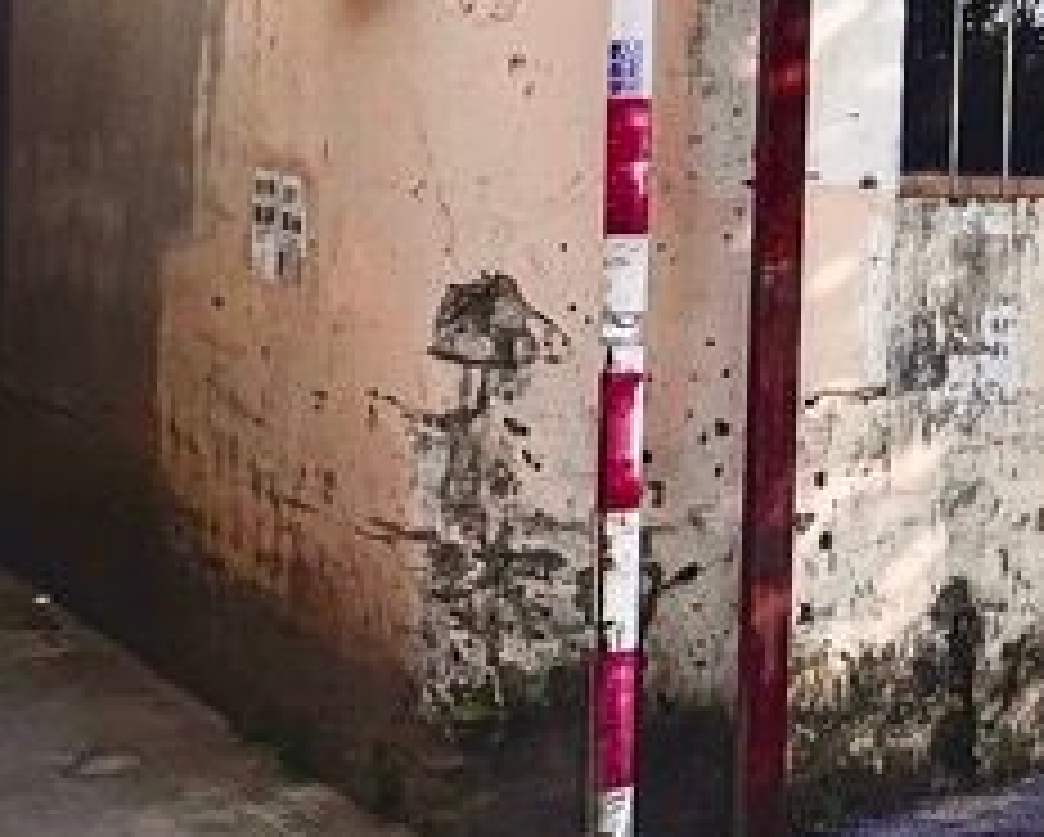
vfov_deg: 26.7
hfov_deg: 26.5
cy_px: 166
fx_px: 1732
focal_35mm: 56
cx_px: 1472
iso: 32
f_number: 1.8
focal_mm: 1.57
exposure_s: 1/847
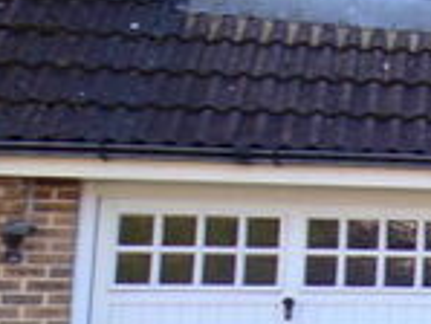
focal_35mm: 113
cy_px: 111
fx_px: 1408
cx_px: 888
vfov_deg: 13.1
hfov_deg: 14.3
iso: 80
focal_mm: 4.3
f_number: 4.3
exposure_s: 1/34
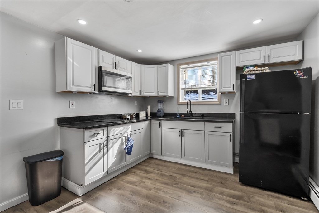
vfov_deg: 73.8
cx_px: 160
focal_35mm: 16
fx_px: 142
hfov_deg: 96.7
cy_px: 106
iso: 500
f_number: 8
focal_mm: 16
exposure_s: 1/13
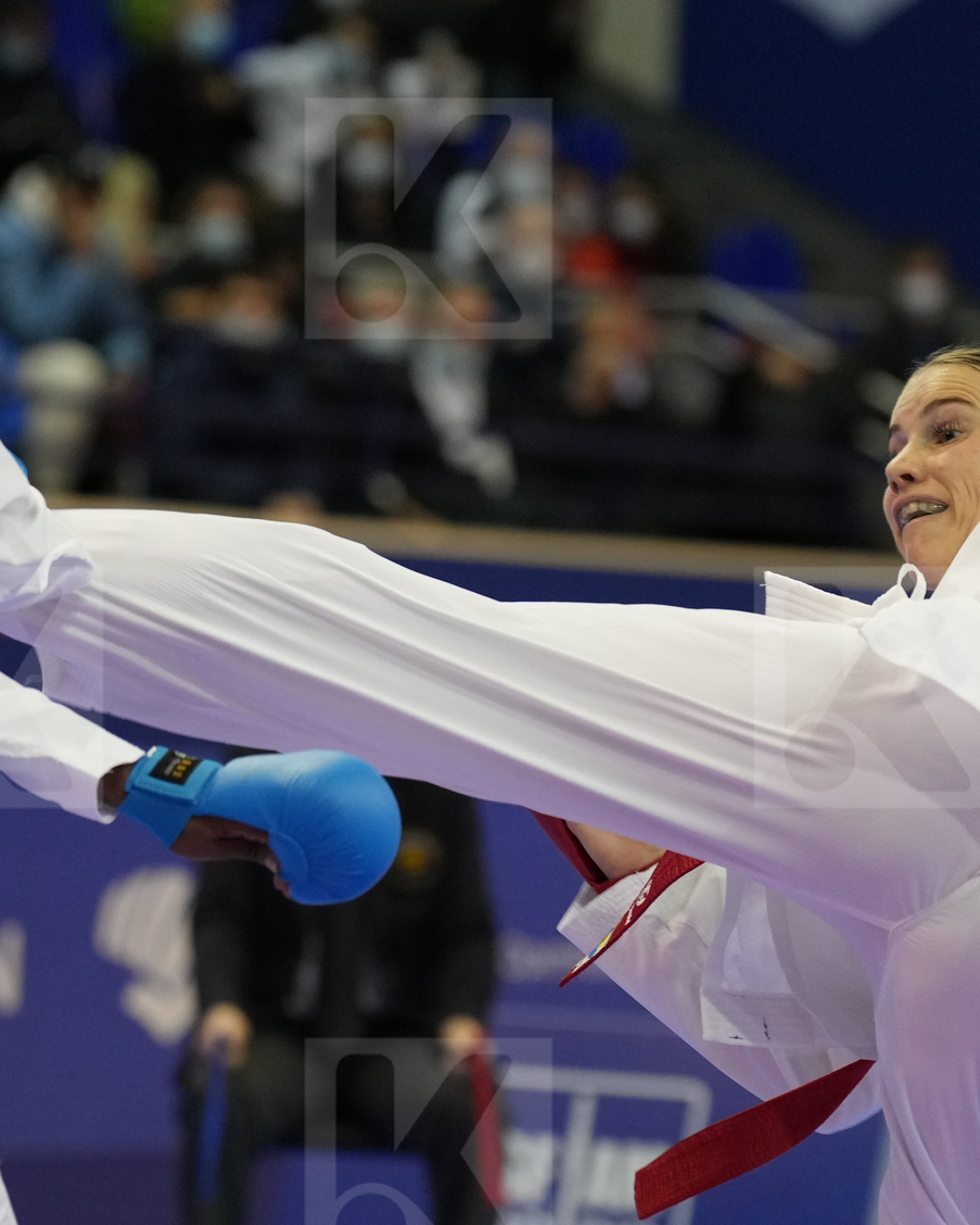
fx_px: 9495
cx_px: 429
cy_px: 689
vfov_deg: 7.4
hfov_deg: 5.9
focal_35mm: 262
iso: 3200
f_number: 2.8
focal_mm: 126
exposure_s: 1/1000
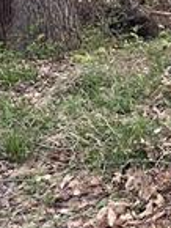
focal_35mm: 169
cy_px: -277
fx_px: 1111
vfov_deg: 10.4
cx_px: 747
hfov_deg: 6.5
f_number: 1.78
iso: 80
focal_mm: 6.86
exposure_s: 1/334
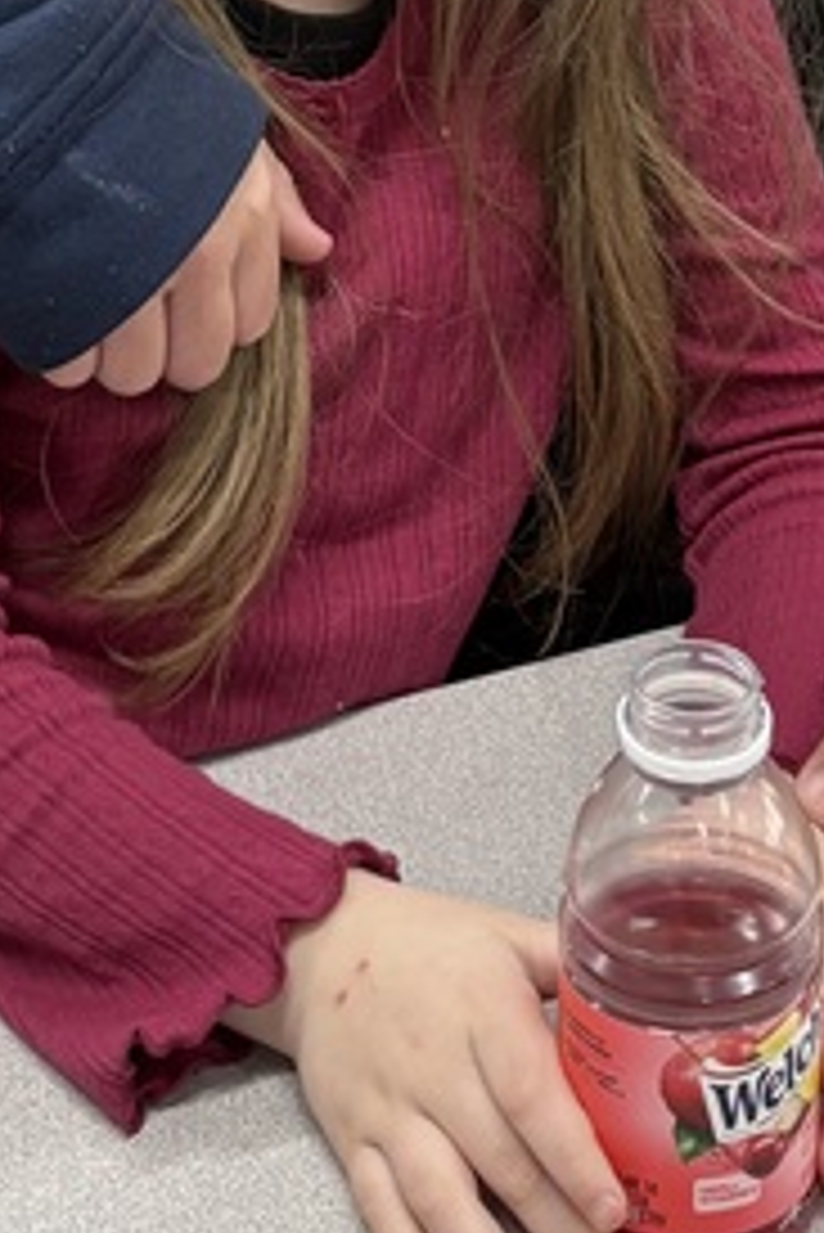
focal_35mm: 101
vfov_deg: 18.5
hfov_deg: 13.5
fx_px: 3463
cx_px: 630
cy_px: -464
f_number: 1.6
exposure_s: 1/60
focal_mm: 5.96
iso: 160
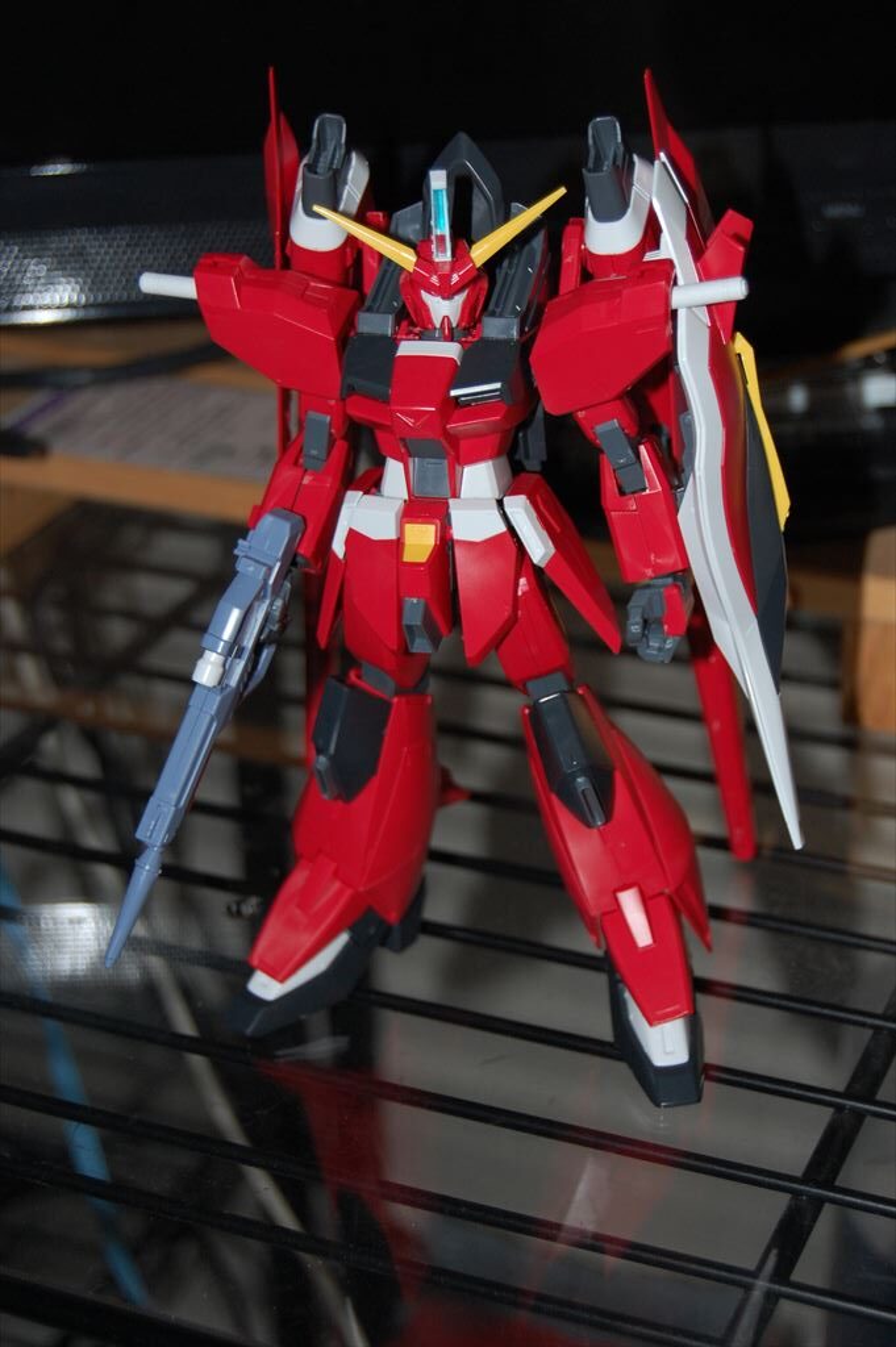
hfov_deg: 19.7
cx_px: 448
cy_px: 674
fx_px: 2580
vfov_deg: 29.3
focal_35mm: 69
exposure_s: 1/60
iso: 400
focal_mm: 46
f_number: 5.3
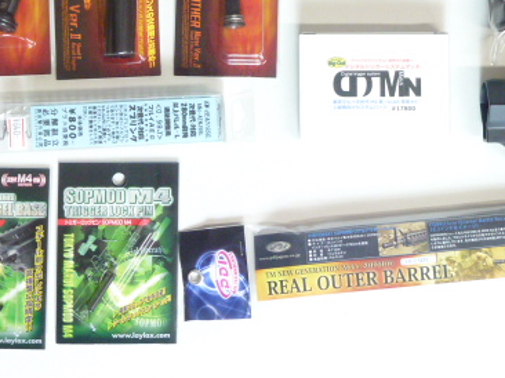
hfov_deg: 21.5
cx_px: 328
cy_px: 72
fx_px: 1327
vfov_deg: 16.1
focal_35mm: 91
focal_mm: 9.4
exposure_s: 1/20
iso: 400
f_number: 4.5
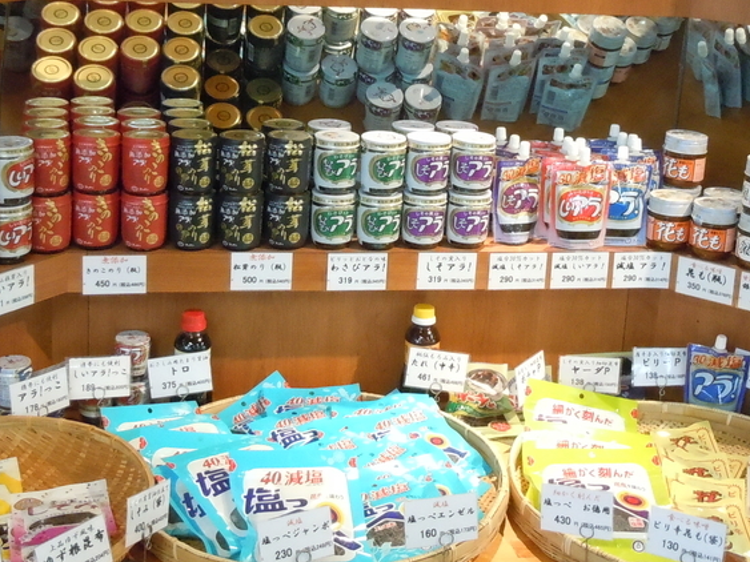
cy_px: 115
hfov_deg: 32.2
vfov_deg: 24.0
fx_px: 1300
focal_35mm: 60
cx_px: 364
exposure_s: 1/60
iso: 800
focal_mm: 5.9
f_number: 4
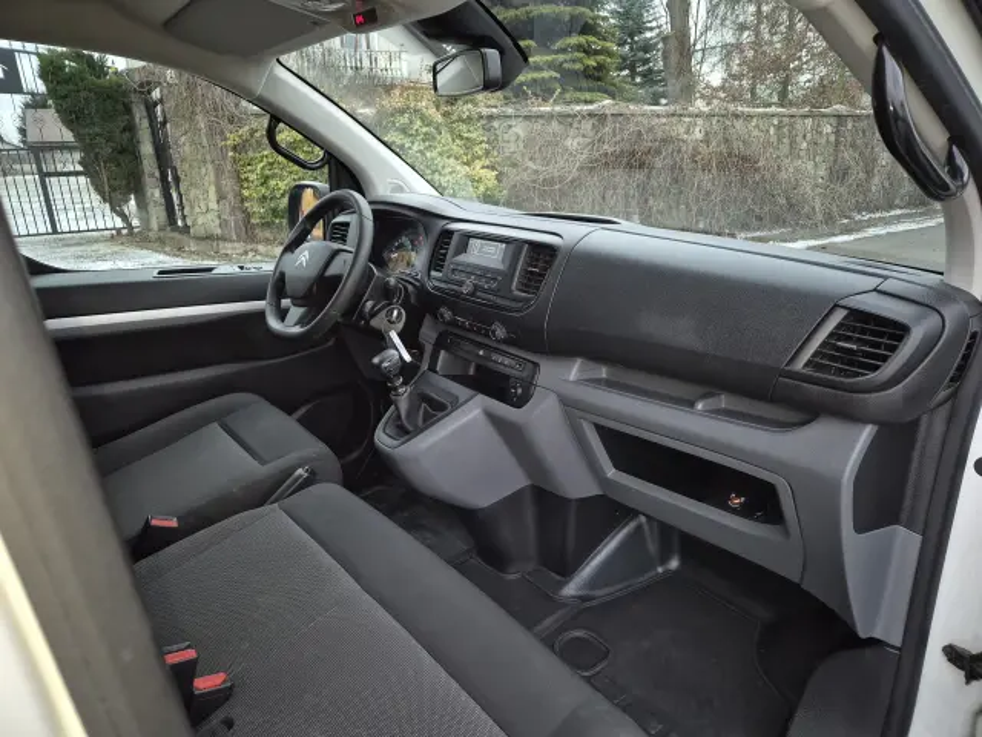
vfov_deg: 58.9
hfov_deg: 73.9
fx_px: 652
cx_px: 491
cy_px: 368
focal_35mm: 23
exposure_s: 1/50
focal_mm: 5.4
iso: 100
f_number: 1.8
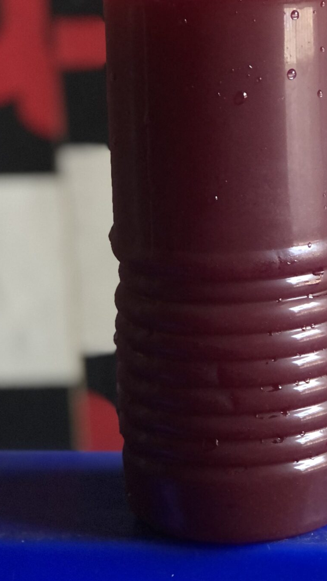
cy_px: 171
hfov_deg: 10.3
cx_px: 269
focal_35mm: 117
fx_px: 1804
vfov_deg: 18.2
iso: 250
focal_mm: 6.6
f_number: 2.8
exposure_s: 1/33
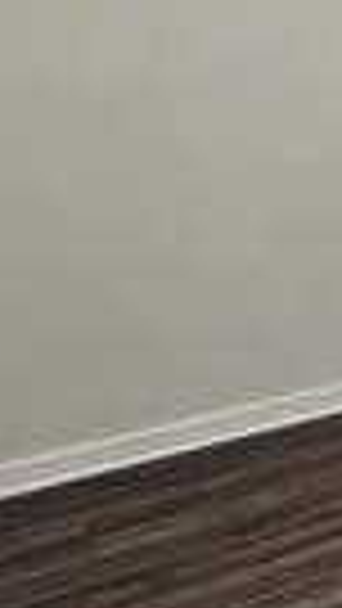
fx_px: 1079
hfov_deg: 11.4
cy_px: 99
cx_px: 1004
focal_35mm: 67
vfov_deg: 30.5
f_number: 2.2
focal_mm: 2.2
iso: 160
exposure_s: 1/60
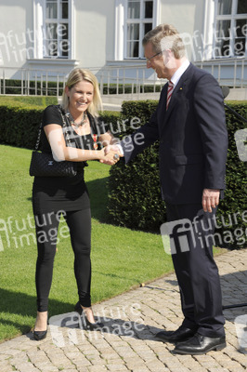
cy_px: 186
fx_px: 1010
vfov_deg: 20.8
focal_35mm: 98
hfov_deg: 13.9
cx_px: 124
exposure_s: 1/250
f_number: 10
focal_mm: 98
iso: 200
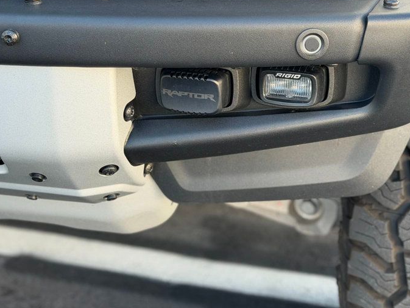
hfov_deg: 26.6
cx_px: 251
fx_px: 865
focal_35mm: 73
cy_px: 88
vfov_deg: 20.1
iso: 100
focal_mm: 6.76
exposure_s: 1/208
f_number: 1.78
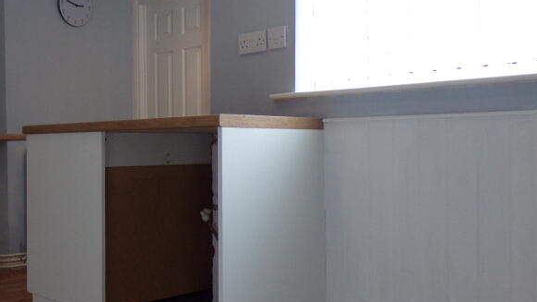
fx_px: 655
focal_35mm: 46
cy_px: 136
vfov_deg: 25.9
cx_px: 134
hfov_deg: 43.2
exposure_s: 1/34
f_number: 3
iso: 136
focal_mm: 4.3
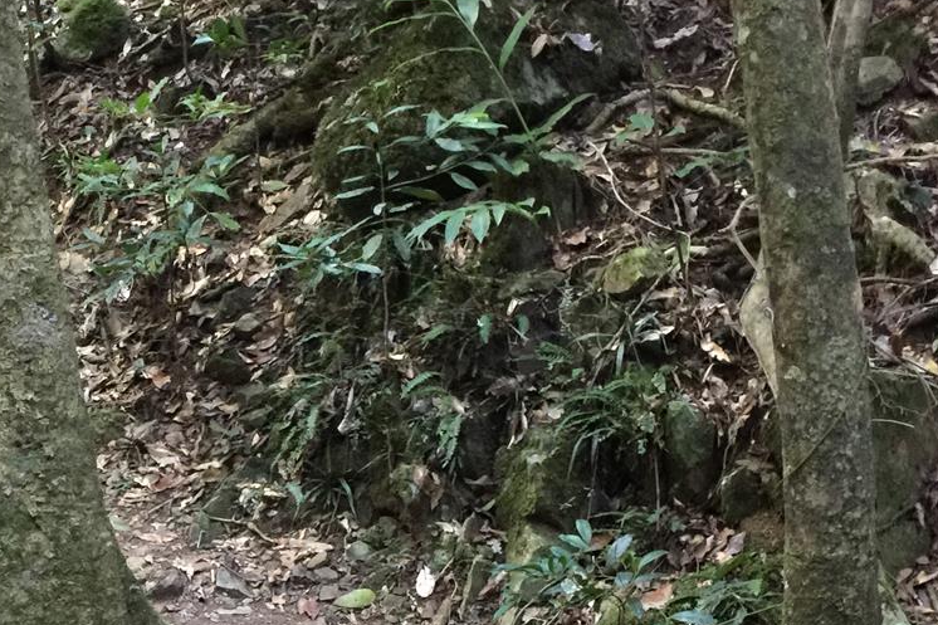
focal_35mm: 66
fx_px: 1719
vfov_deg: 19.9
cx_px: 250
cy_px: 635
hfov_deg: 30.1
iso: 125
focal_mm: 4.15
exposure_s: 1/4
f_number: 2.2
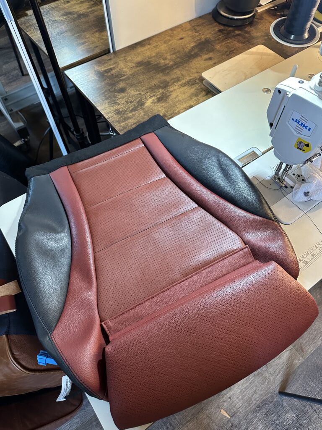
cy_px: 215
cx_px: 161
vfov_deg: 71.6
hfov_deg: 56.8
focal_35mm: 24
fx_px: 298
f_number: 1.78
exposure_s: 1/60
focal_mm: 6.86
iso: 400
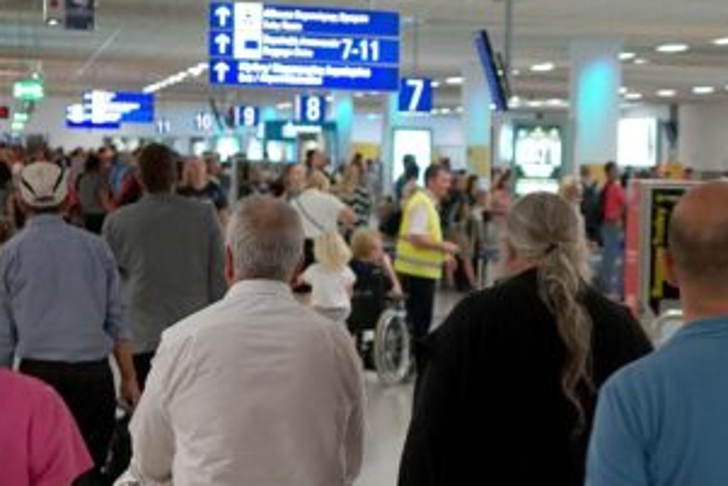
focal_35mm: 119
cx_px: 740
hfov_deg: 16.8
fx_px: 2407
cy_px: 565
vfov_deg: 11.3
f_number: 2.8
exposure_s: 1/100
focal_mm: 35
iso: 800
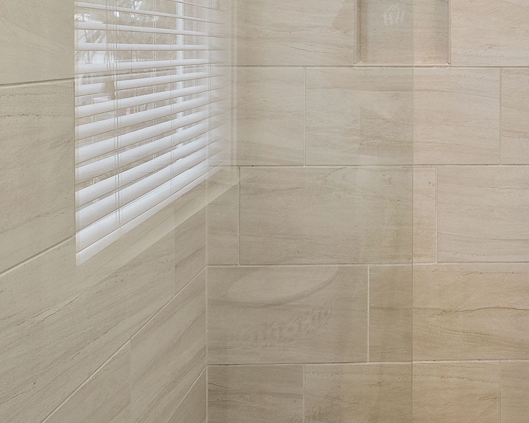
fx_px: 517
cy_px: 61
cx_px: 446
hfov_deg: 49.9
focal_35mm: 33
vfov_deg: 41.8
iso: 160
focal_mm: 12
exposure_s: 1/4
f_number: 7.1
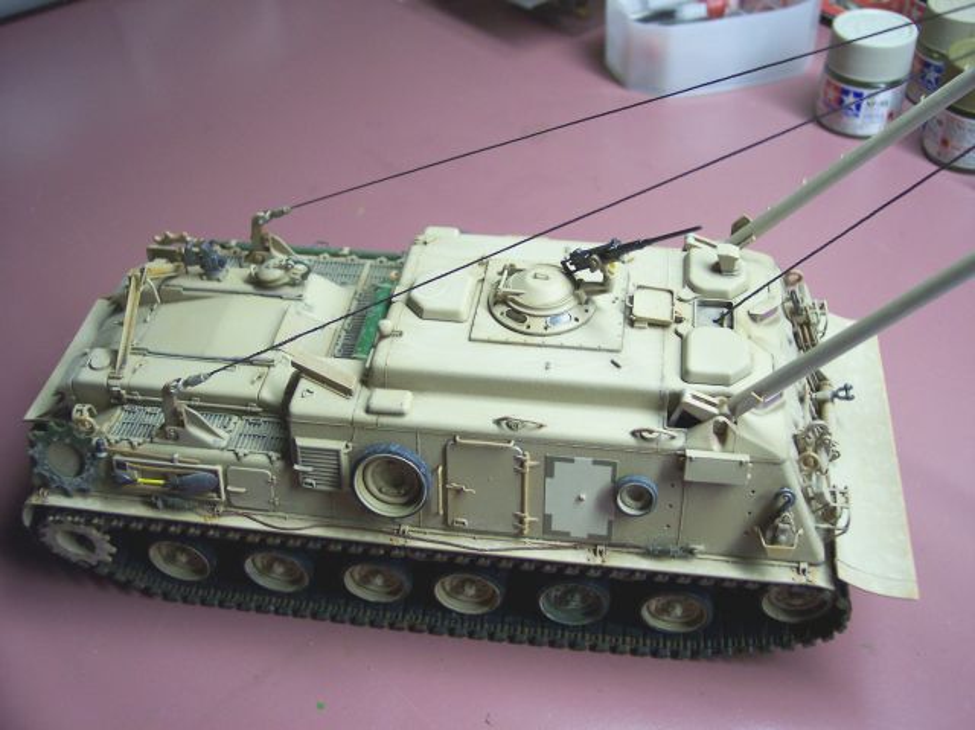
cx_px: 488
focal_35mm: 38
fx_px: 1070
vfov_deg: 37.7
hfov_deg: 49.0
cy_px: 365
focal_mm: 8
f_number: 2.8
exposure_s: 1/30
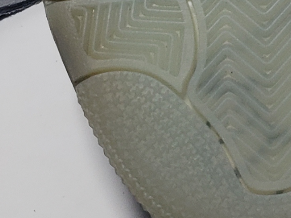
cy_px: -171
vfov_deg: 9.7
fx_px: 1219
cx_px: 366
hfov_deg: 13.2
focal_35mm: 145
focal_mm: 4.3
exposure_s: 1/572
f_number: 1.5
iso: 50
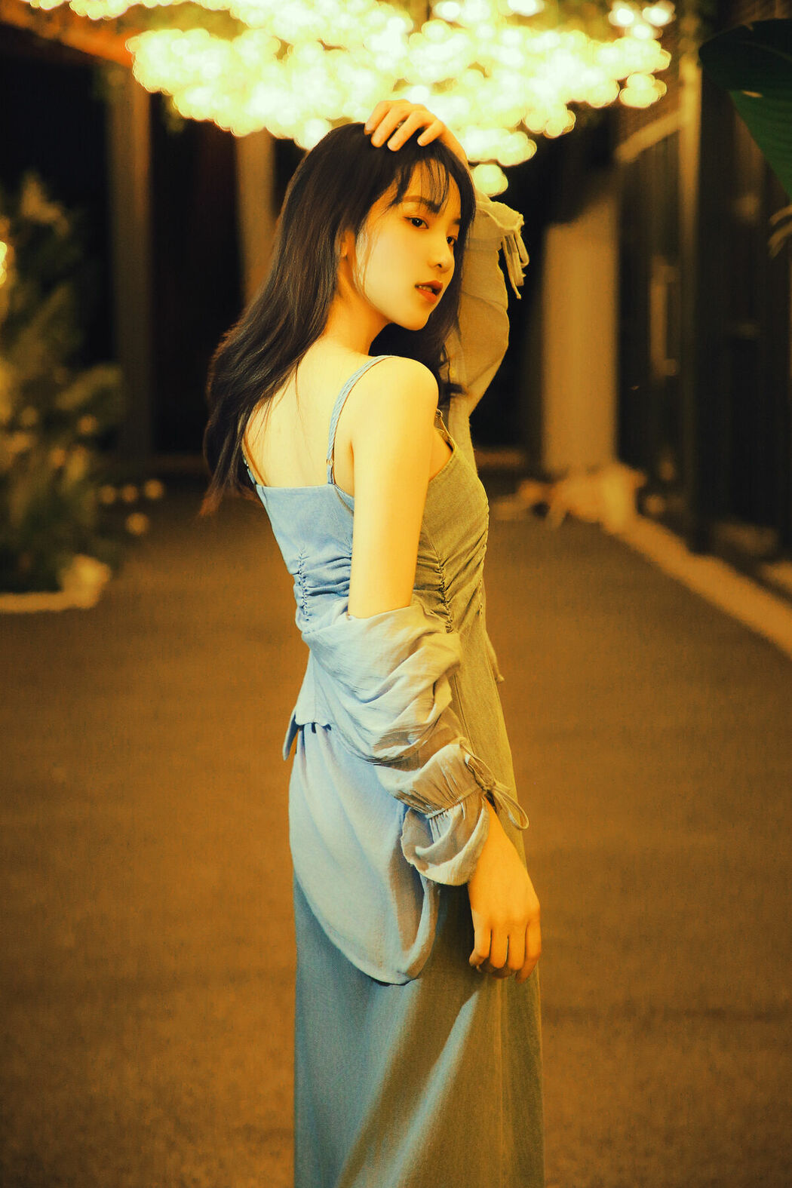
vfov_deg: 19.8
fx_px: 3399
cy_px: 594
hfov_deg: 13.3
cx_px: 396
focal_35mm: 103
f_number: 4
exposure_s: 1/80
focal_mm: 105
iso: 3200
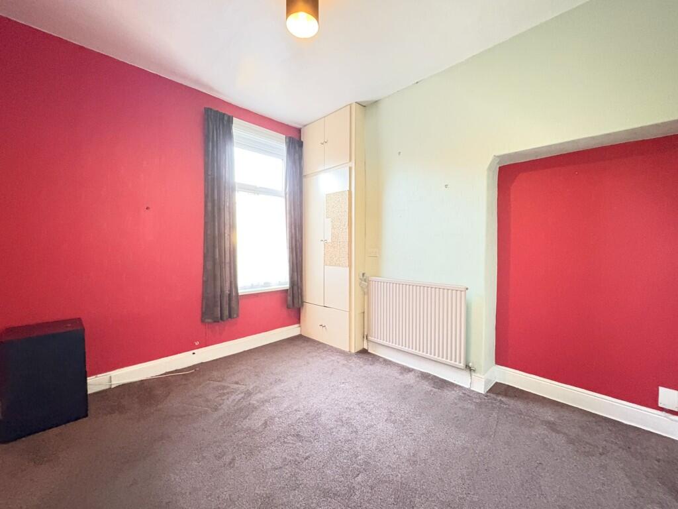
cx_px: 339
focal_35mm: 14
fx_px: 274
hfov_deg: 102.1
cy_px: 254
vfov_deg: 85.7
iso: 1600
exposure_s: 1/25
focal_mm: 2.22
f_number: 2.2
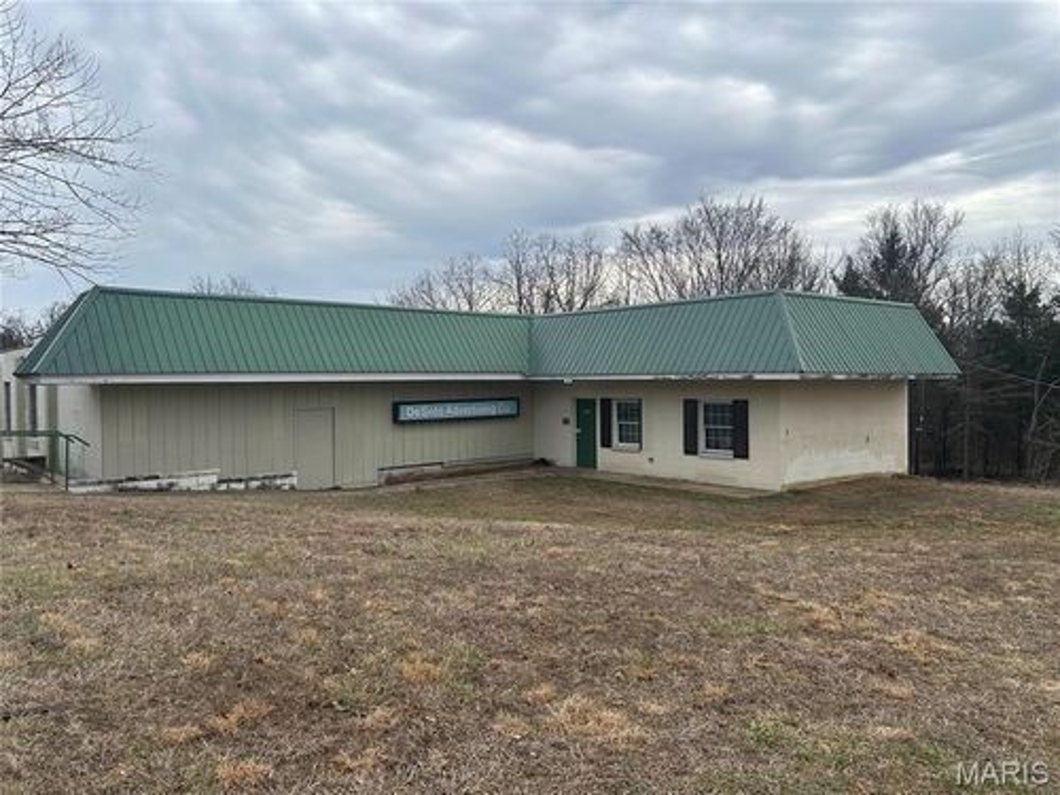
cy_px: 398
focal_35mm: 26
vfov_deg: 53.1
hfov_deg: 67.3
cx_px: 530
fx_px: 796
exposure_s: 1/5000
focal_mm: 5.7
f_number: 1.5
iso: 50
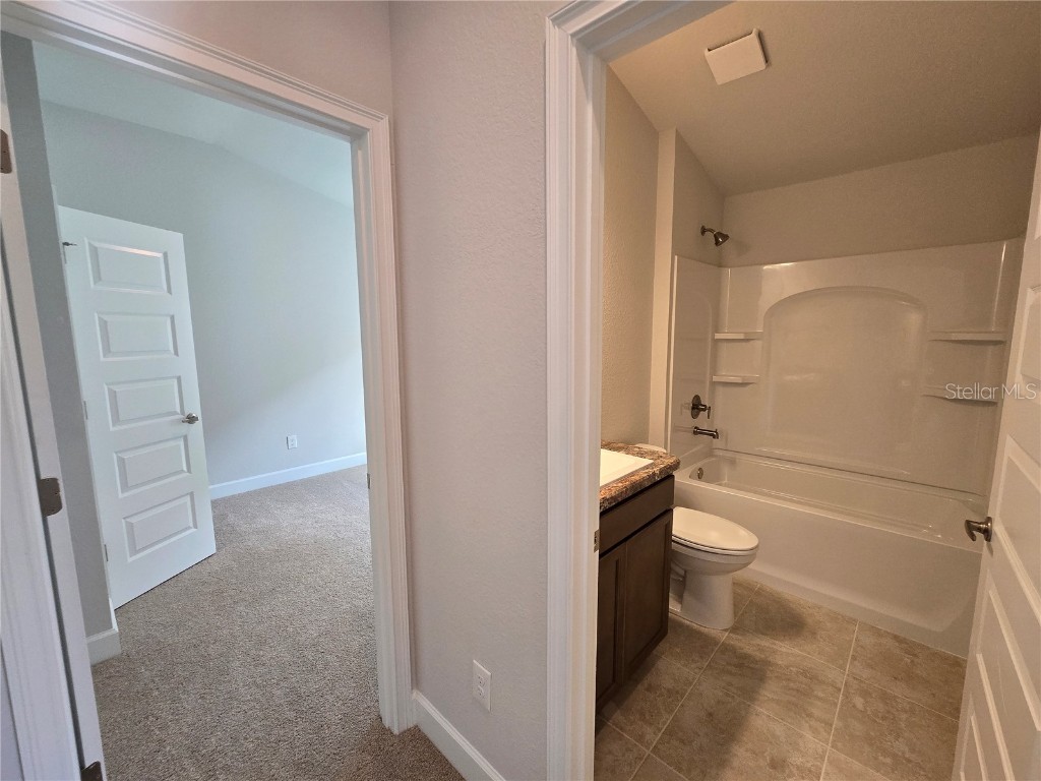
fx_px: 391
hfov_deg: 106.2
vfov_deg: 89.9
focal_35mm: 13
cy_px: 390
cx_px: 520
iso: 160
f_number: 2.2
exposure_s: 1/100
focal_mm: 2.2
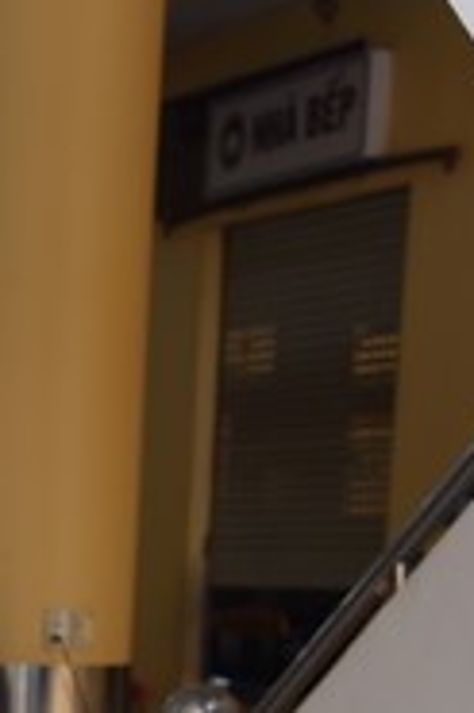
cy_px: 1091
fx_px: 3067
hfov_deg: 8.5
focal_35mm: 155
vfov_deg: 12.6
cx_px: -337
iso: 250
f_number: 5.6
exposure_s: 1/160
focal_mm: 44
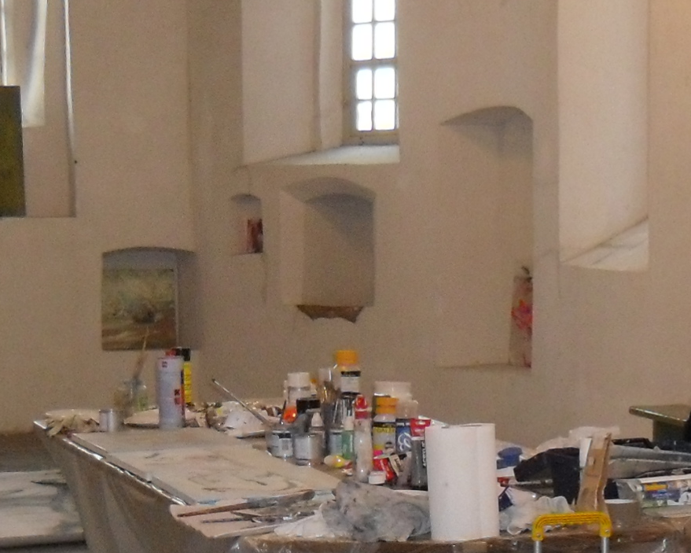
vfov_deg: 13.2
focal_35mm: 116
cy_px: 490
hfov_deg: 16.4
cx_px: 622
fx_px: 2372
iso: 400
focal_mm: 6
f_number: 2.8
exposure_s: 1/45
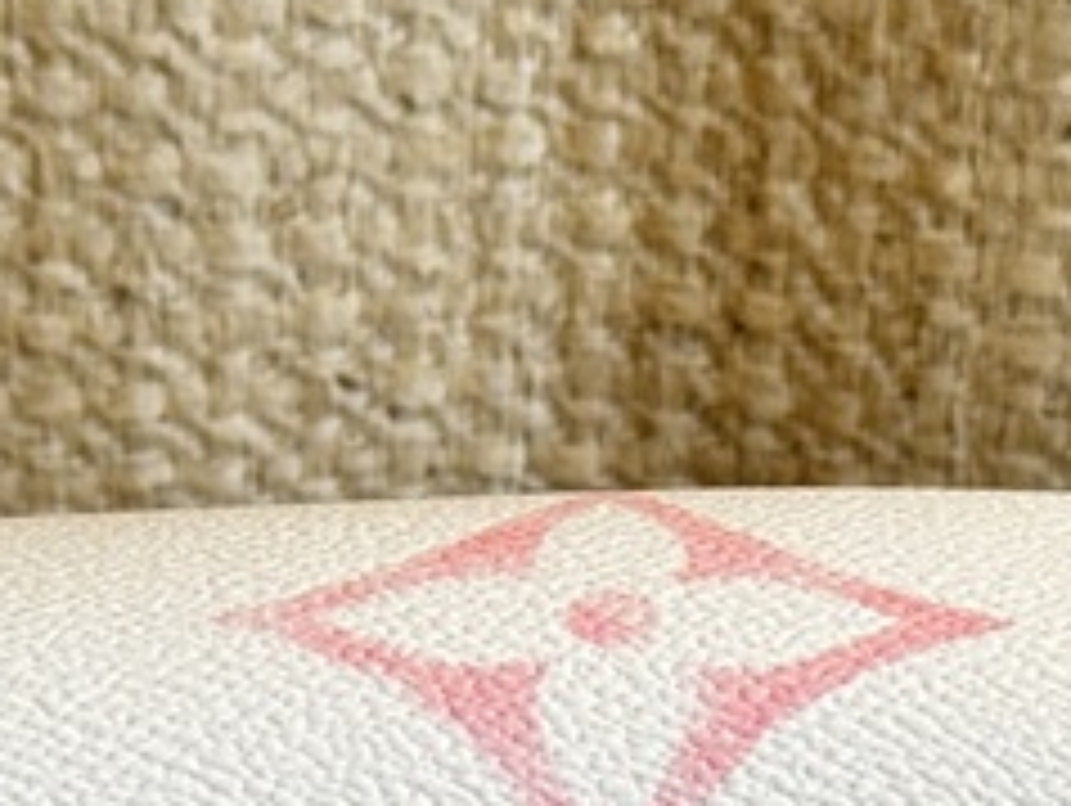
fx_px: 6287
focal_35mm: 203
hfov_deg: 9.7
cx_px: 590
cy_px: 1617
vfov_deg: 7.1
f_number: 1.78
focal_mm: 6.76
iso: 64
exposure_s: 1/50
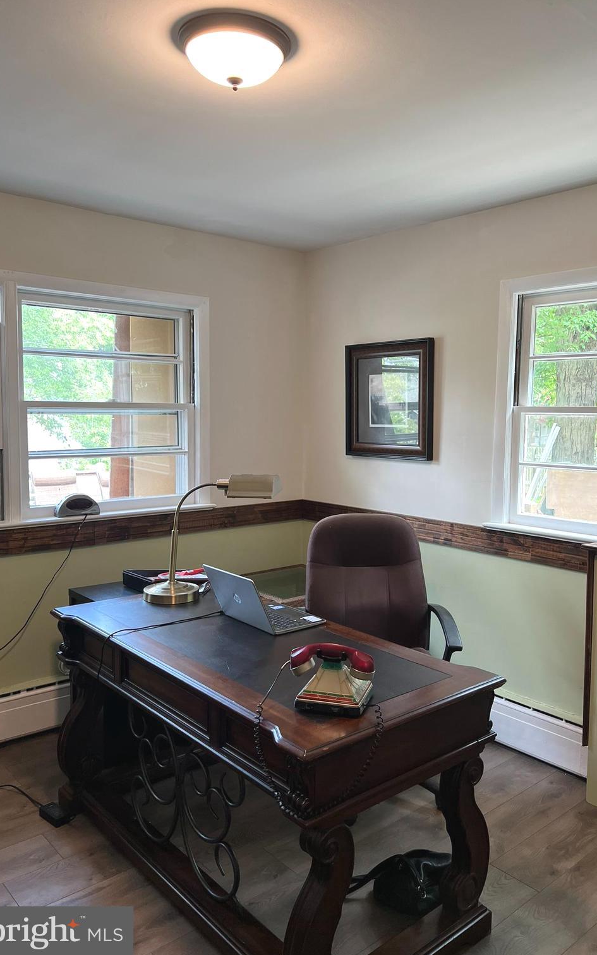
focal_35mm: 28
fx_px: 729
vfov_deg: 66.5
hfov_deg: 44.4
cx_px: 339
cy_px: 473
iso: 100
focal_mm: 5.7
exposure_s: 1/120
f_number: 1.5
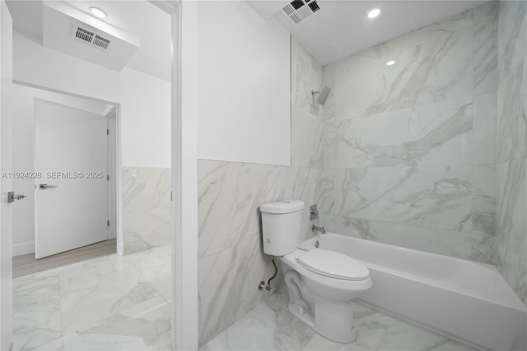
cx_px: 264
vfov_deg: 85.4
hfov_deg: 108.3
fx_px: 190
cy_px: 176
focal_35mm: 13
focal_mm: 13
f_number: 8
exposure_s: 1/6
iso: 400
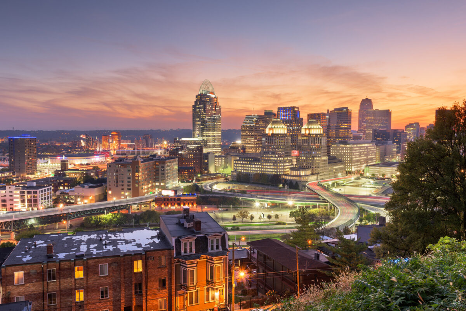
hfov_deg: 60.3
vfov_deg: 42.4
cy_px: 156
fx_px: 401
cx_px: 233
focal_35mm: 31
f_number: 13
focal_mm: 31
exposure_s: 30
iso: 64
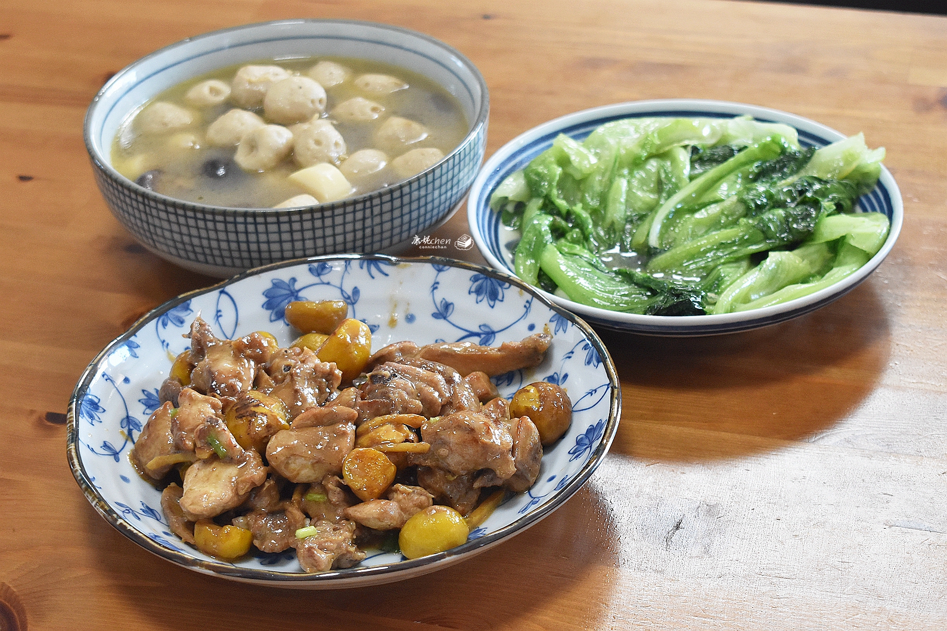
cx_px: 474
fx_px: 1815
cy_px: 316
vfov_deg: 19.7
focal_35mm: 69
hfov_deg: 29.2
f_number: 5.3
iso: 1400
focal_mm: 46
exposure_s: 1/80
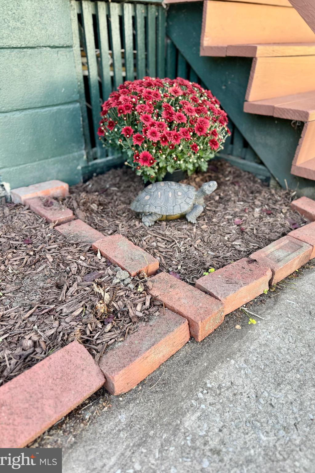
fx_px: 328
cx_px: 162
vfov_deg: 71.5
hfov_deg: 51.3
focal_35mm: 25
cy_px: 236
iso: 125
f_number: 1.78
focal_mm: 6.76
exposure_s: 1/121
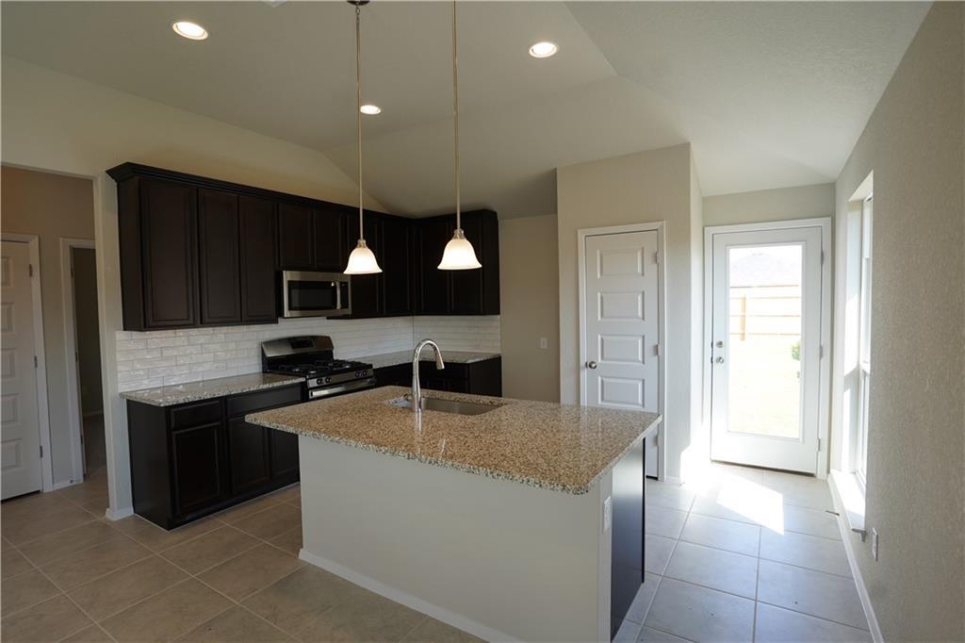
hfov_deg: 93.3
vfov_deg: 70.4
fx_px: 456
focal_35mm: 17
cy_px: 322
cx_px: 482
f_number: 4
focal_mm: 17
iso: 320
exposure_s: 1/160
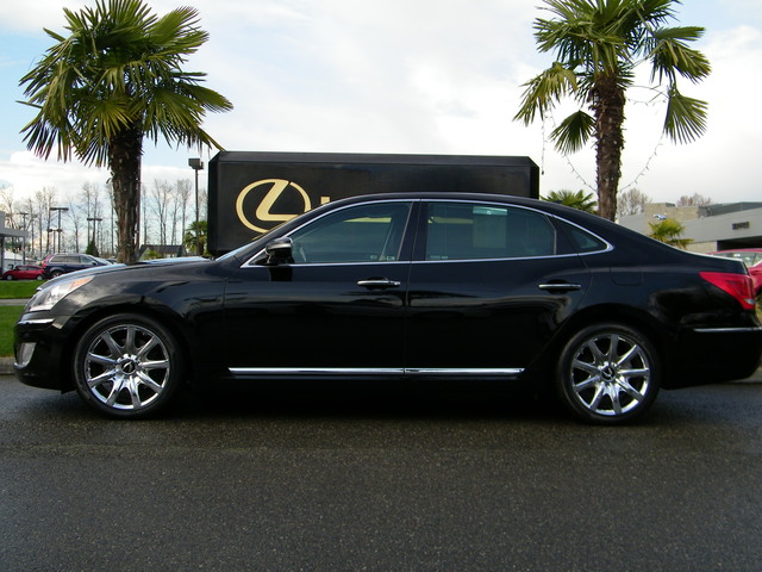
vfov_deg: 34.3
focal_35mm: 42
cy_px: 286
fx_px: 925
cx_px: 381
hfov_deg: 44.8
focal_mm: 7.5
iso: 80
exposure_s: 1/320
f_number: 3.8
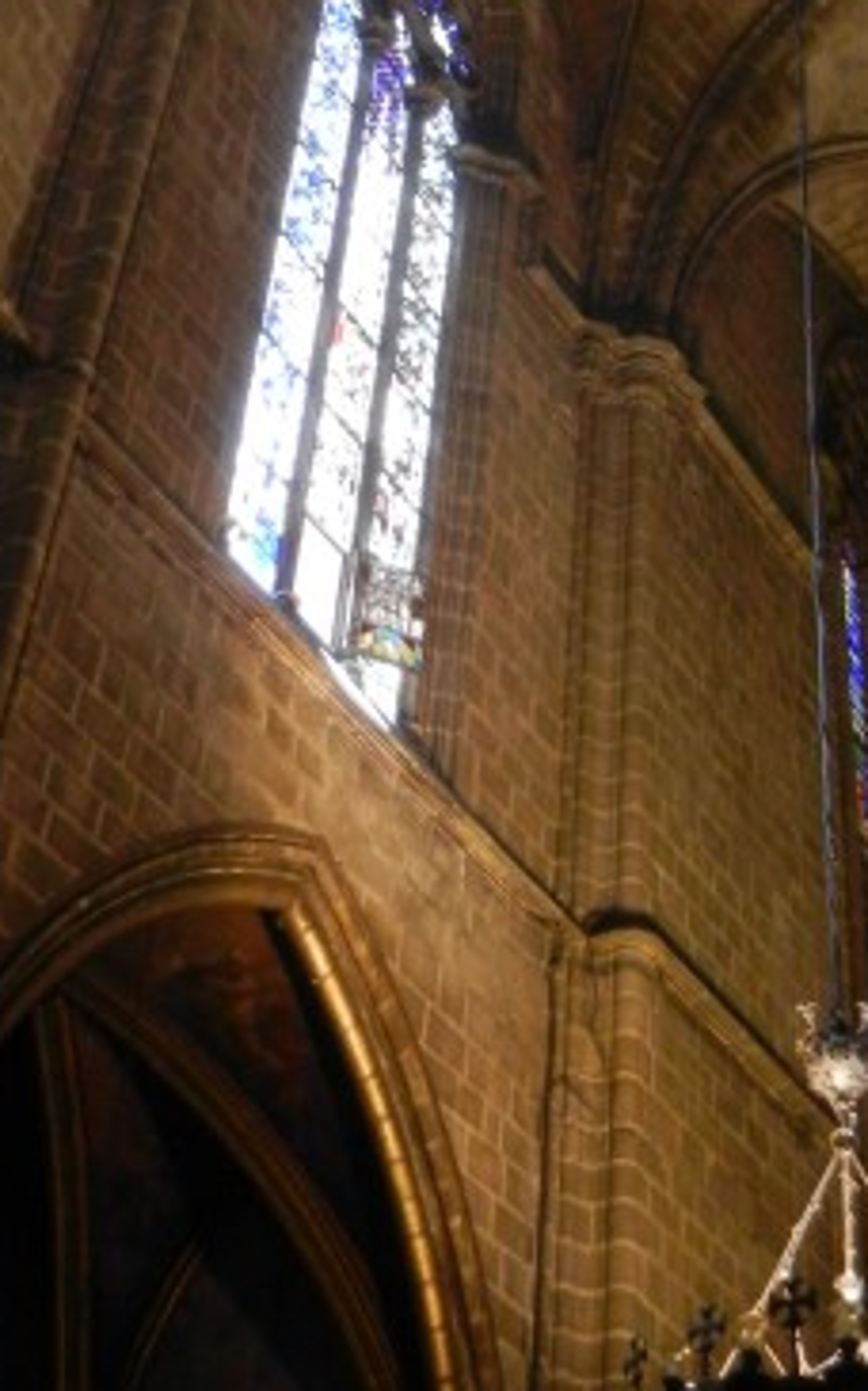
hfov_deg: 19.4
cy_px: 252
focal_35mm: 67
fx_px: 2537
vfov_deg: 29.8
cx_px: 552
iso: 640
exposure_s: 1/41.3
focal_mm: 5.4
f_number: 3.5
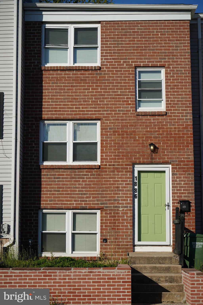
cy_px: 152
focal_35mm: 70
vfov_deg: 28.8
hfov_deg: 19.5
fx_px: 592
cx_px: 102
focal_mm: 70
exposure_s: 1/400
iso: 100
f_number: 9
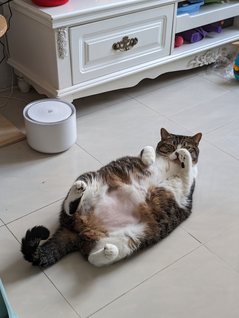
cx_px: 120
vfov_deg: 39.7
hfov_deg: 30.3
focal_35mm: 48
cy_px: 159
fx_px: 442
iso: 65
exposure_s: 1/60.1
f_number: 1.85
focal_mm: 6.81
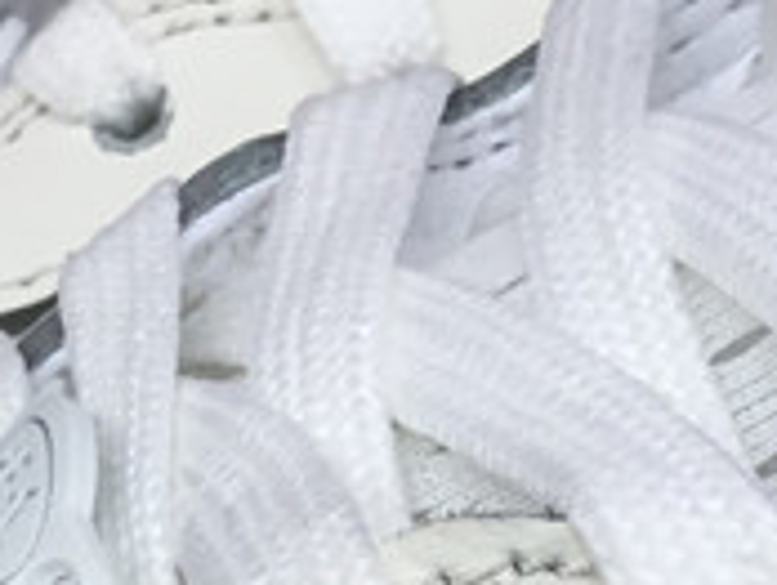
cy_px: 1351
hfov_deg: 12.1
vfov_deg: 8.6
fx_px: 3596
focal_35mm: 160
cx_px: -147
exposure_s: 1/388
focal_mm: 3.3
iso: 25
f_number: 2.4
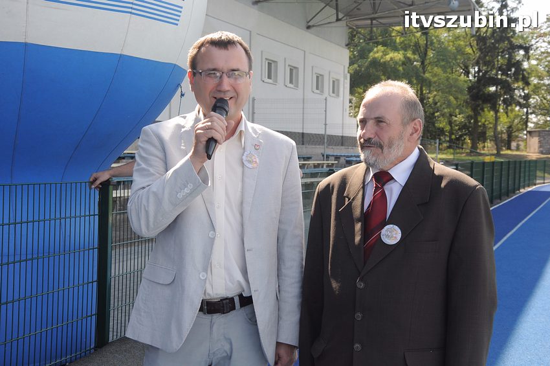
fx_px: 870
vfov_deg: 23.7
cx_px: 275
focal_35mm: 57
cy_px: 183
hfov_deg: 35.1
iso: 400
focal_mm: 38
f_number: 8
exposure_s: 1/250
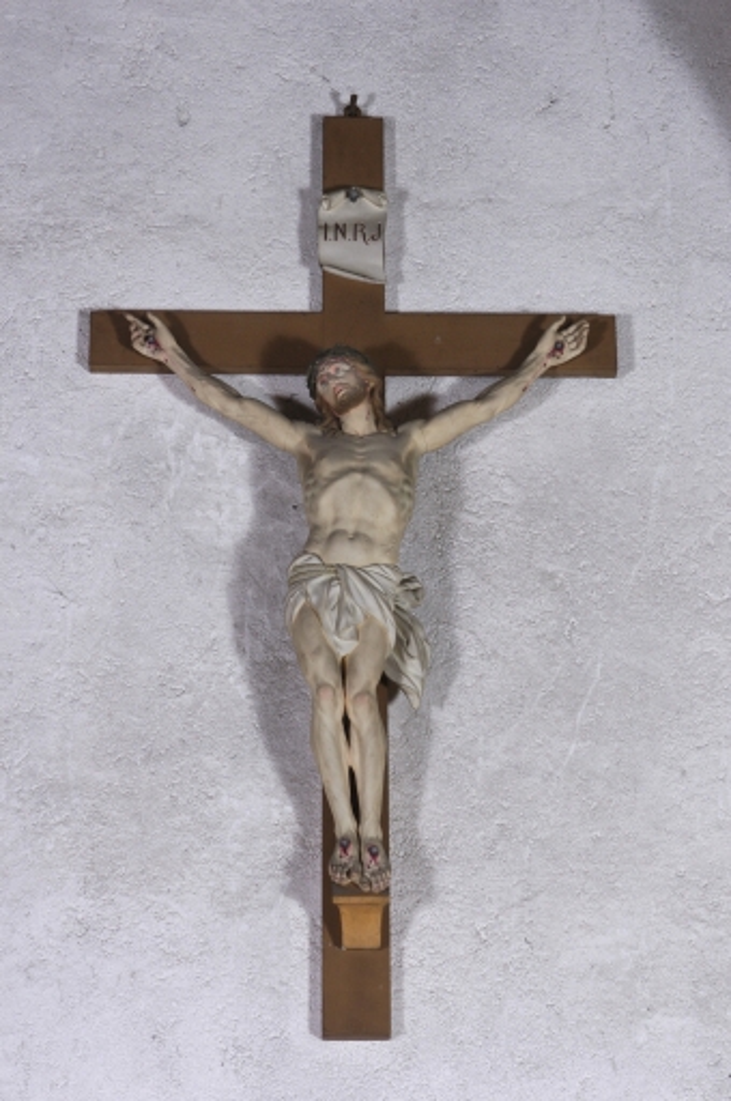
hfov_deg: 13.0
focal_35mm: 105
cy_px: 550
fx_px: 3207
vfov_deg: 19.5
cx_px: 366
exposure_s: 1/30
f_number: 16
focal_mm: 70
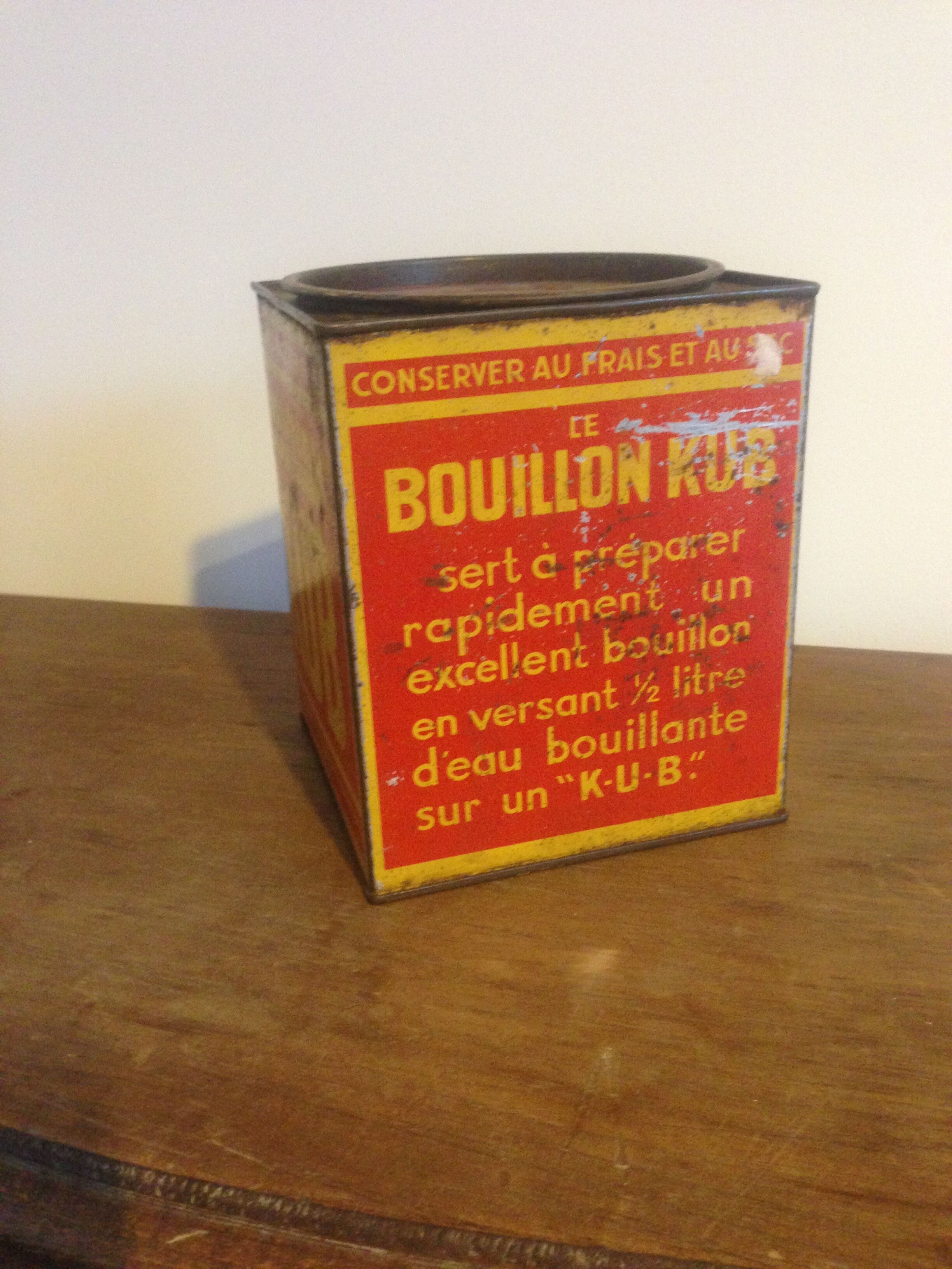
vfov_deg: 55.4
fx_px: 1210
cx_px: 476
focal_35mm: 33
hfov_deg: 42.9
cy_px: 634
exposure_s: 1/15
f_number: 2.4
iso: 320
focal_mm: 4.12
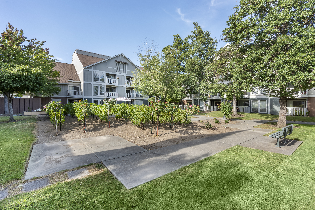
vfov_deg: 73.7
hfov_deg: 96.7
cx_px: 158
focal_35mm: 16
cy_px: 105
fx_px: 140
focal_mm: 16
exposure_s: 1/200
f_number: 11
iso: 400
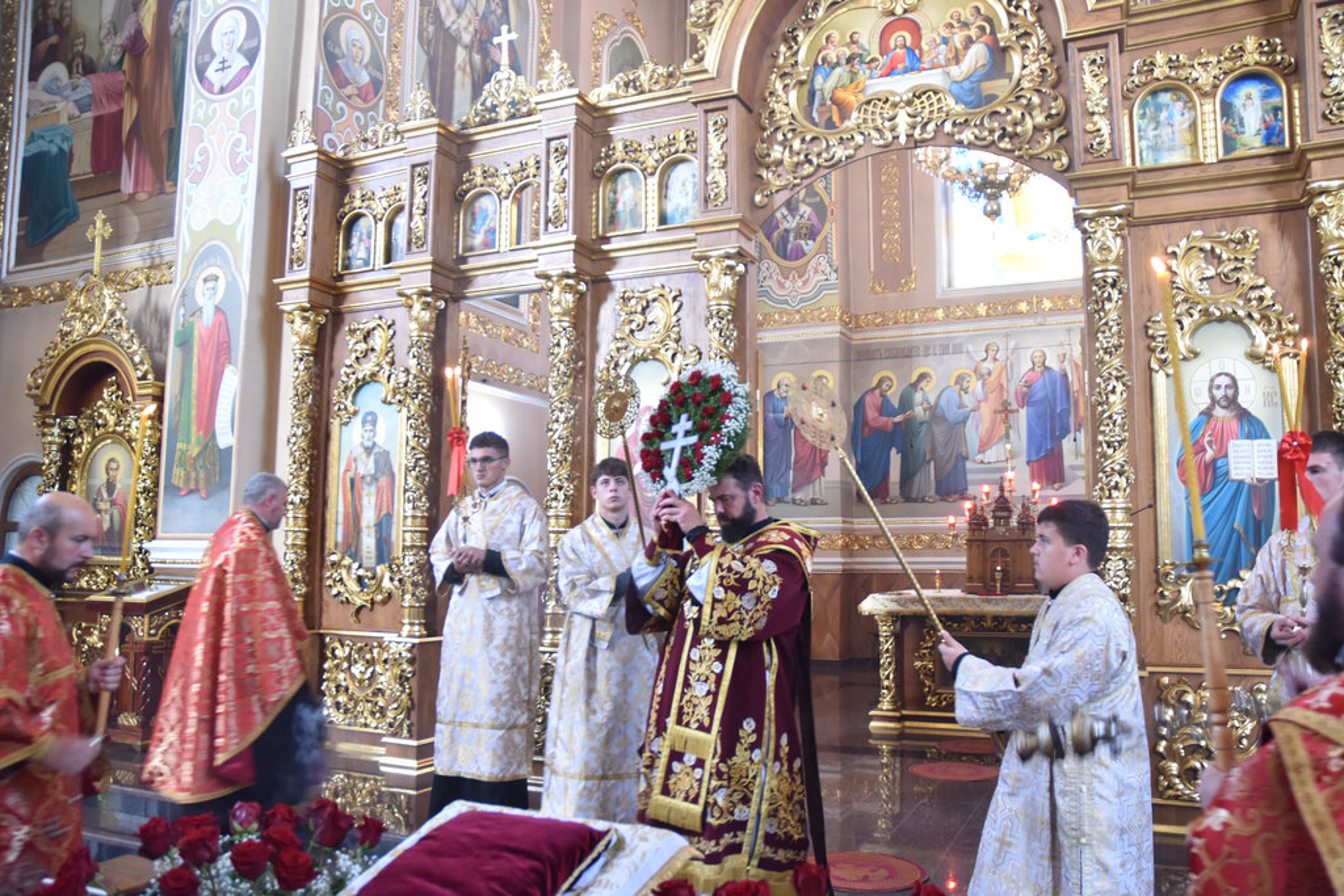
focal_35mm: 27
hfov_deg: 67.4
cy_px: 448
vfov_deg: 47.9
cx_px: 672
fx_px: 1008
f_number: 3.5
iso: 720
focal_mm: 18
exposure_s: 1/30
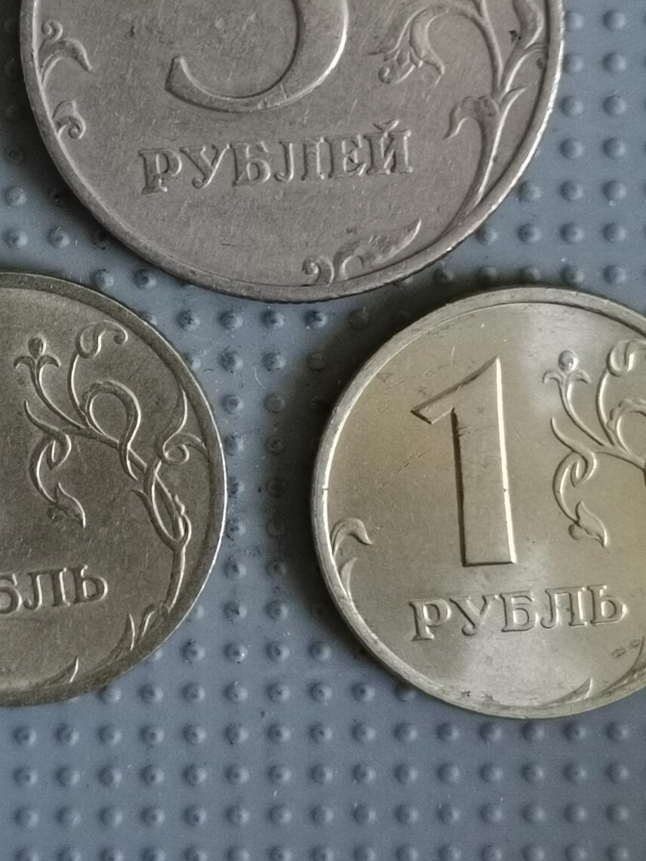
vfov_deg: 23.7
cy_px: 275
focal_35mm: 82
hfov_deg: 18.0
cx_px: 250
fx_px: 2040
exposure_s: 1/50
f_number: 1.8
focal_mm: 4.75
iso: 320
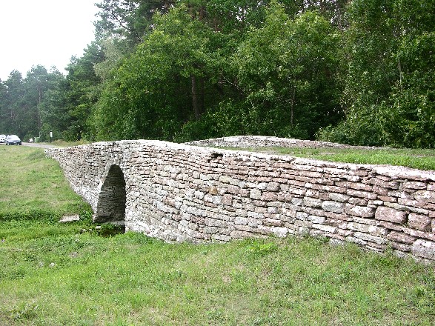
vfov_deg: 40.7
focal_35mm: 35
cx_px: 218
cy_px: 163
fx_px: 440
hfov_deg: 52.6
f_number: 5
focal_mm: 8.9
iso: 50
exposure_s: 1/44.5
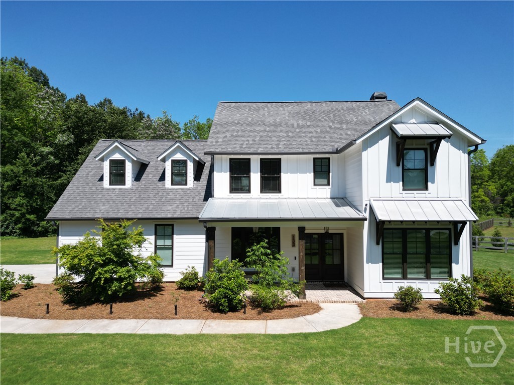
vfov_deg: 56.8
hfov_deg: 71.6
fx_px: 356
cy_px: 192
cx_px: 257
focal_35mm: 24
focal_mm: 6.72
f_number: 1.7
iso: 200
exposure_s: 1/4000
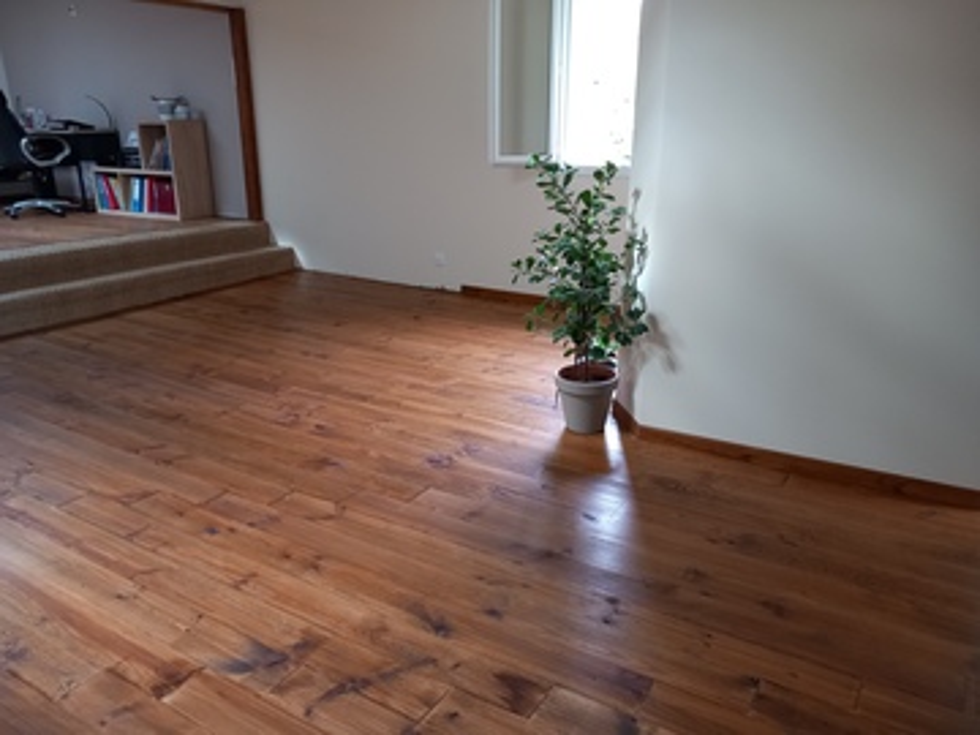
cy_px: 368
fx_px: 764
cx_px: 490
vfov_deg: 51.4
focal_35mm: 27
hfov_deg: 65.3
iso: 250
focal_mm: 4
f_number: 1.8
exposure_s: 1/50
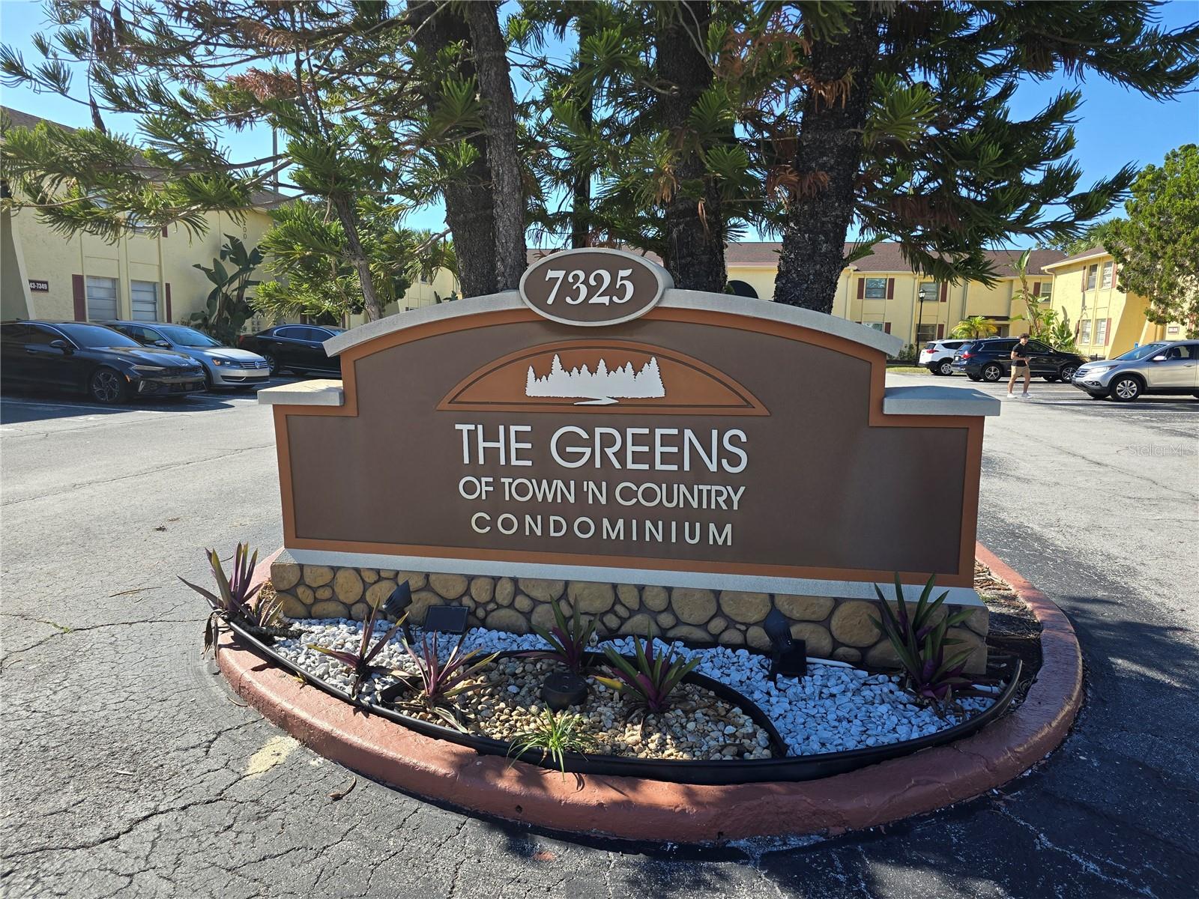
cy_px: 450
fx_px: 797
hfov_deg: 73.9
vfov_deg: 58.9
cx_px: 600
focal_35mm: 23
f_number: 1.7
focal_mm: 6.3
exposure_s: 1/368
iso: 12
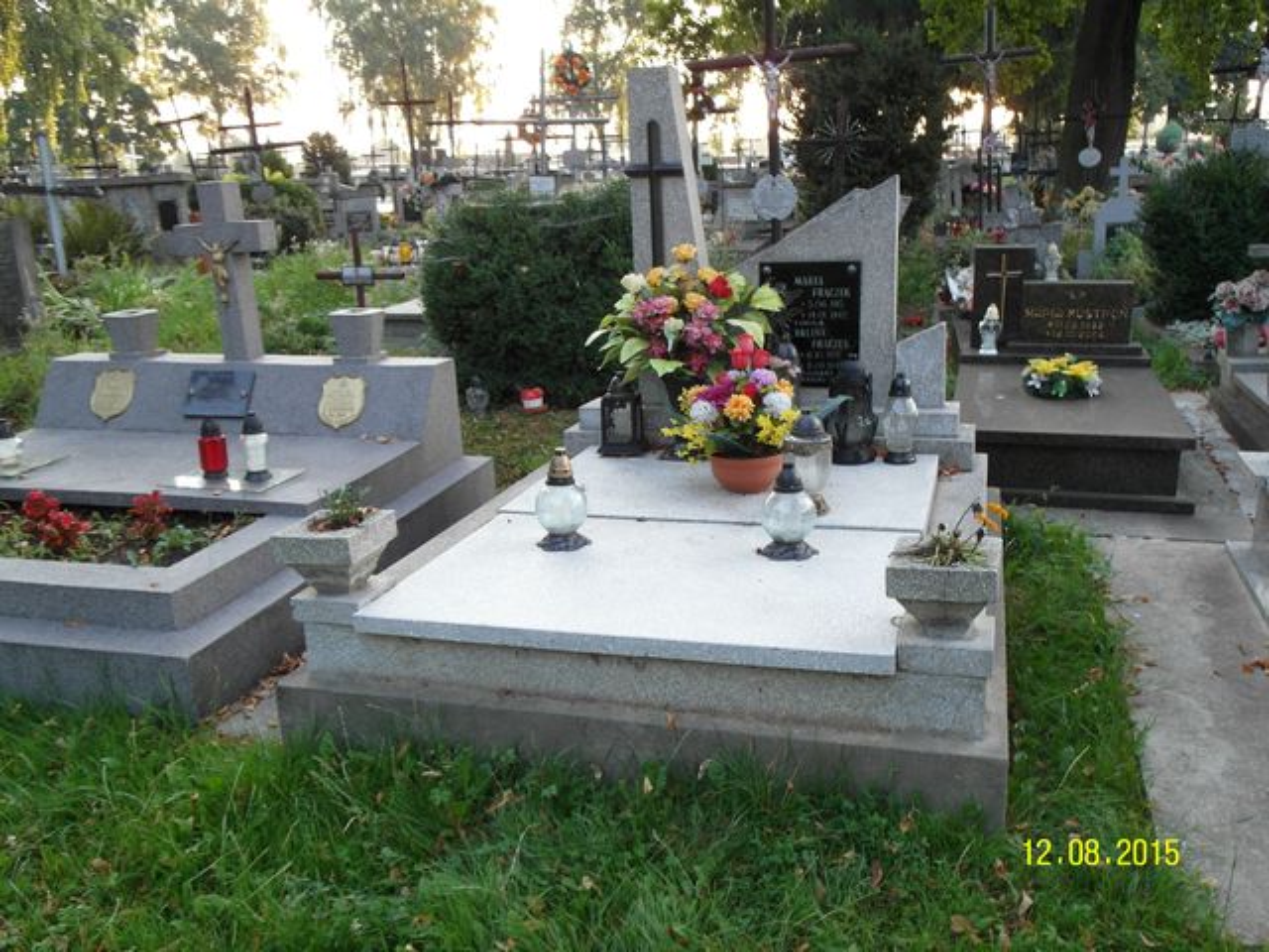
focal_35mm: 30
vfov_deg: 46.8
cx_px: 634
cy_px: 476
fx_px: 1100
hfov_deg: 60.0
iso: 100
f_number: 3.6
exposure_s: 1/45
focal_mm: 6.5
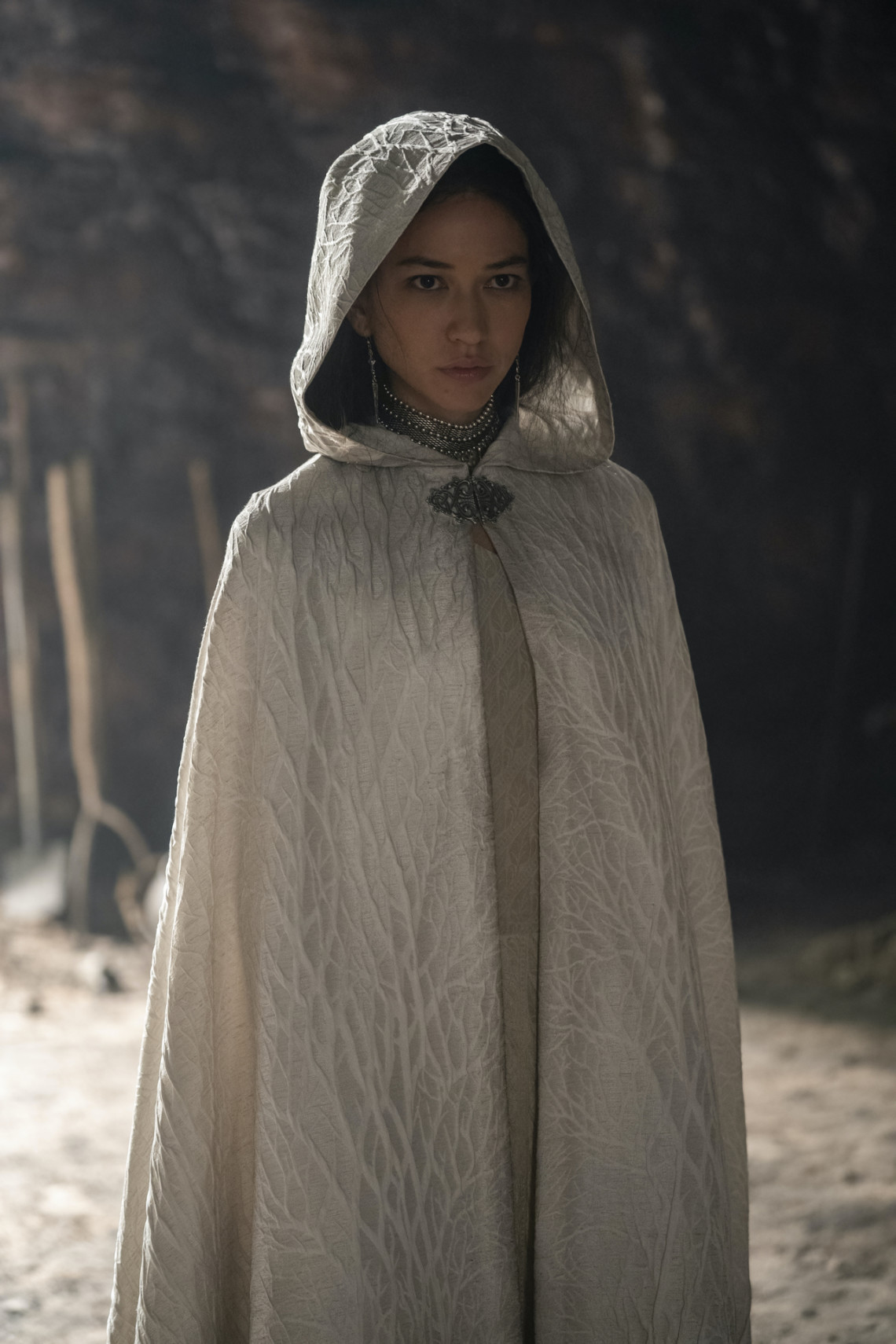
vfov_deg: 27.3
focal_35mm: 74
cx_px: 448
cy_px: 672
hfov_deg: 18.4
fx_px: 2762
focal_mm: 74
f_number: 2.8
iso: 5000
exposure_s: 1/100
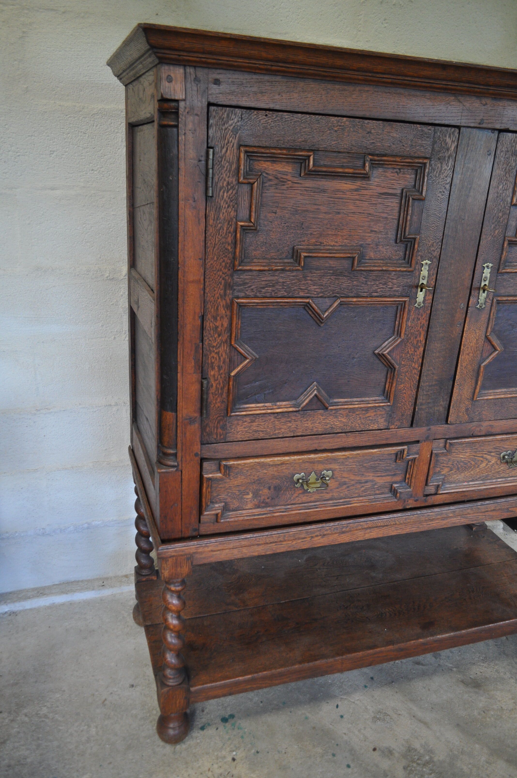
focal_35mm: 27
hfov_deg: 47.8
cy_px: 389
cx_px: 258
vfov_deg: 67.4
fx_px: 583
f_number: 4
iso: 720
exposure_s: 1/60
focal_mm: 18
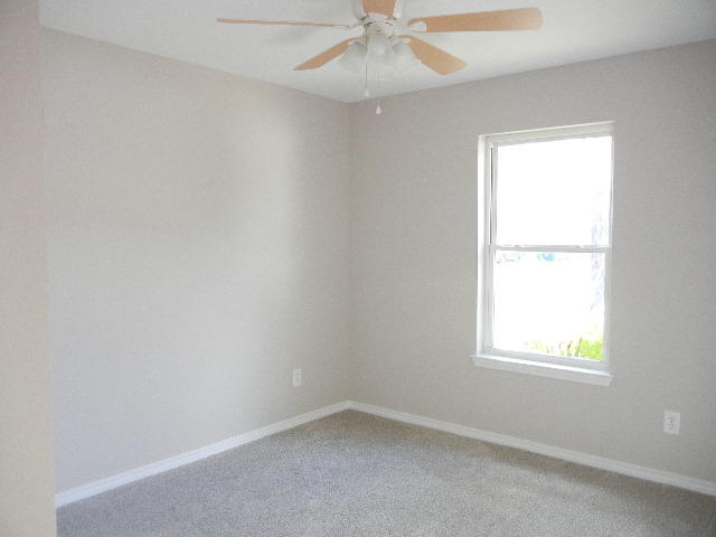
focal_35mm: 30
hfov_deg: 60.0
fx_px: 621
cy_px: 268
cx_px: 358
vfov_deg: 46.8
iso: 234
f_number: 3.5
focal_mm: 5.4
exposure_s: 1/30
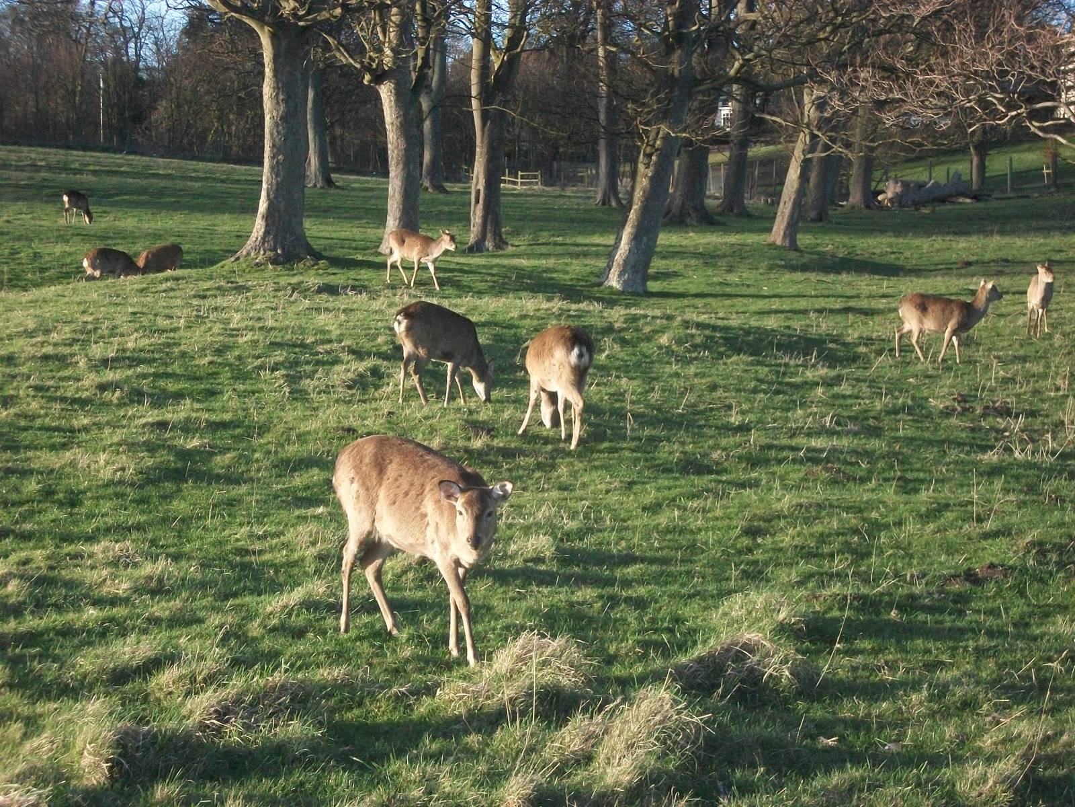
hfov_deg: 25.3
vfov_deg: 19.1
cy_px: 404
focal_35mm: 77
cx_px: 538
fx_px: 2391
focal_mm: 13.7
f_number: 4.6
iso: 314
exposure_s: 1/500
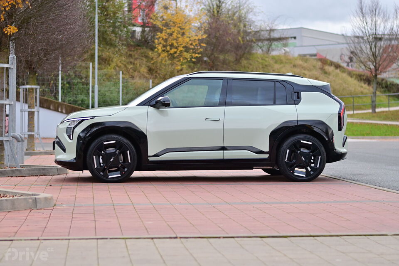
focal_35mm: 75
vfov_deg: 18.2
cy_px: 133
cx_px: 200
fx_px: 831
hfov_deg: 27.0
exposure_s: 1/800
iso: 400
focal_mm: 50
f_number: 2
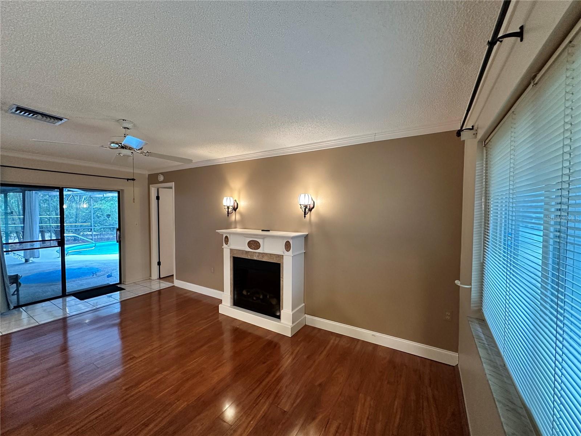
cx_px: 290
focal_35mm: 14
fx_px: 235
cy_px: 218
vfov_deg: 85.7
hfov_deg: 102.1
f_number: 2.2
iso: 400
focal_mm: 2.22
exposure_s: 1/60
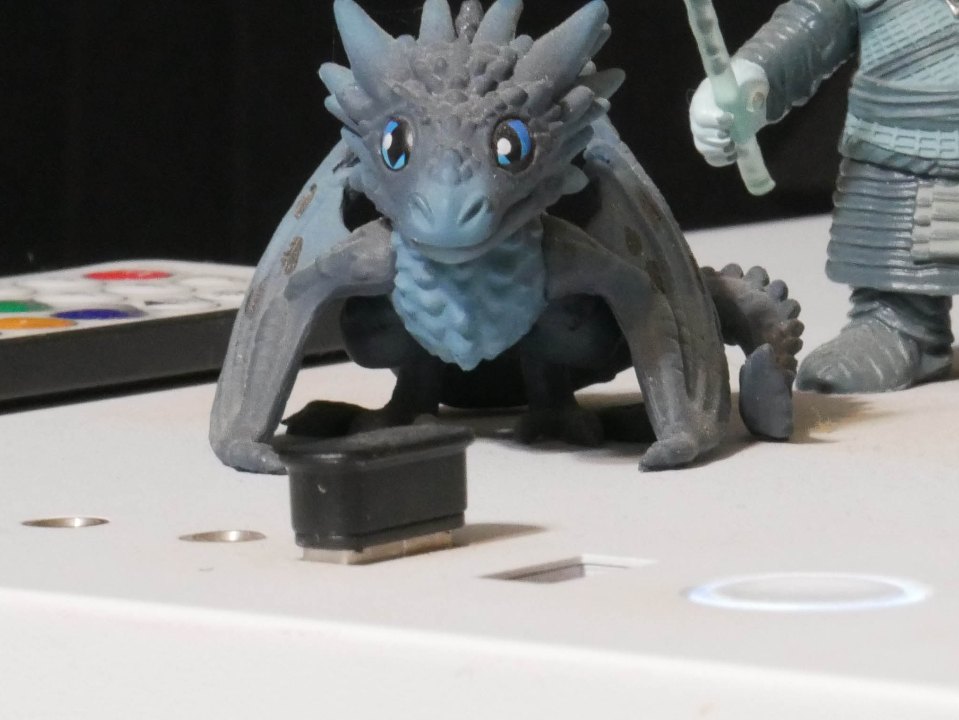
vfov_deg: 7.8
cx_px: 796
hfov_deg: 10.4
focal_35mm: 190
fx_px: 5266
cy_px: 17
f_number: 18
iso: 3200
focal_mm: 42
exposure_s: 1/4
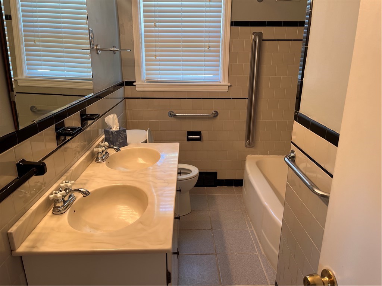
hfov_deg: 67.3
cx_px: 191
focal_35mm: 26
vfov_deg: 53.1
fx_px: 287
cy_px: 143
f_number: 1.6
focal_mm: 5.1
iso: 64
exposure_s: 1/60
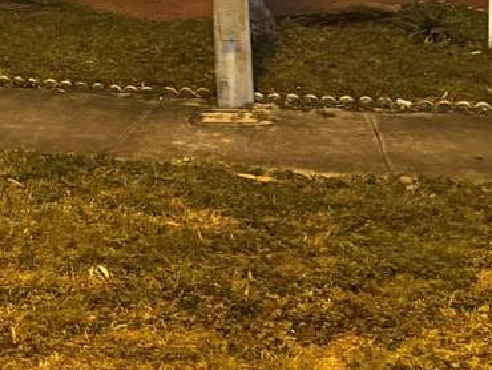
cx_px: 62
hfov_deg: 23.0
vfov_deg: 15.7
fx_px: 1180
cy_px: -253
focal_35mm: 83
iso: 800
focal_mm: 6.76
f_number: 1.78
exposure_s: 1/30
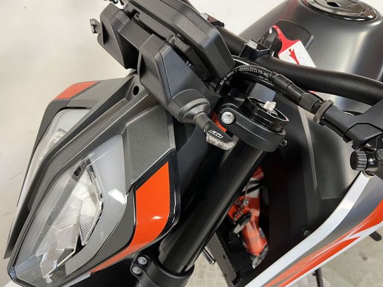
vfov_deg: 53.1
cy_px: 144
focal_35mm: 26
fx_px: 288
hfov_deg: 67.3
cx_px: 192
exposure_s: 1/50
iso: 250
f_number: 1.6
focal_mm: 5.1
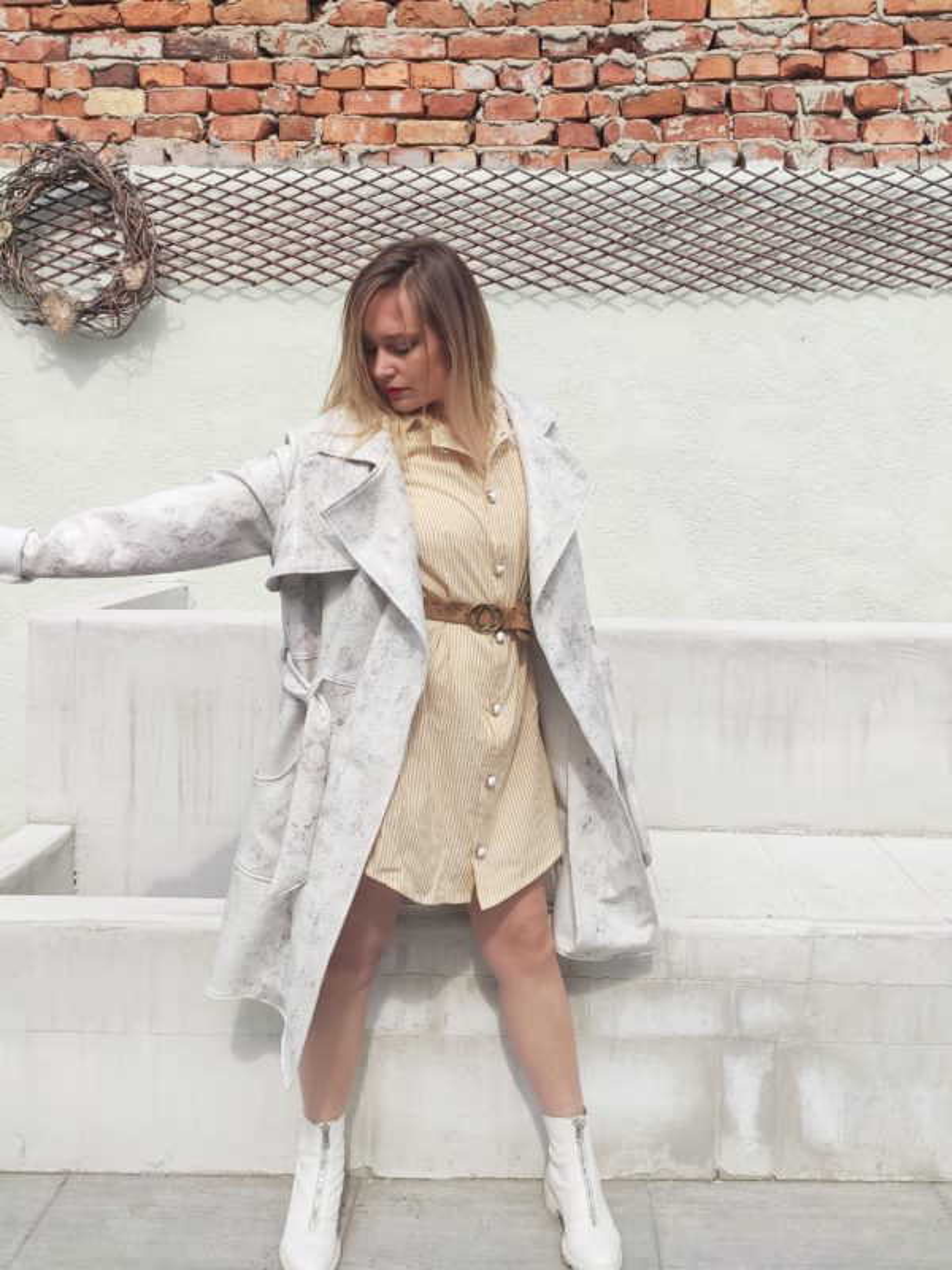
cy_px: 635
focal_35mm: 26
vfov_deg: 67.3
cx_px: 476
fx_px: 953
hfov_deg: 53.1
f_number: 1.75
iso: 112
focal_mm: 4.77
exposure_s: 1/1665
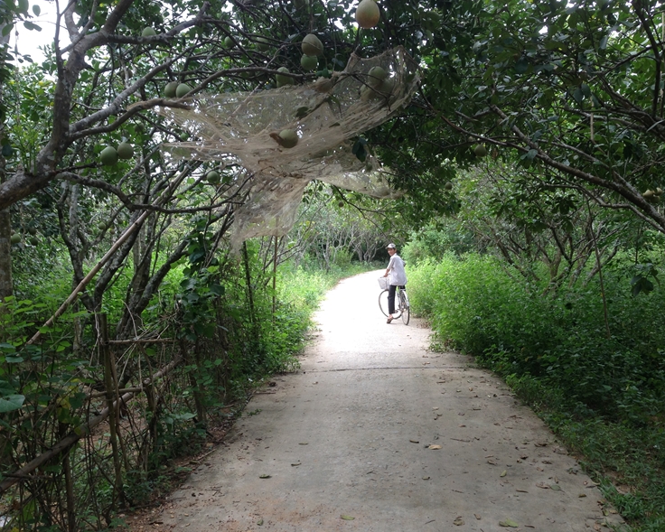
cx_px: 332
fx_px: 689
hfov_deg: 51.5
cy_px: 270
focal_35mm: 35
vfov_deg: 42.2
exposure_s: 1/173
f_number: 2.4
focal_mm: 4.12
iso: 50
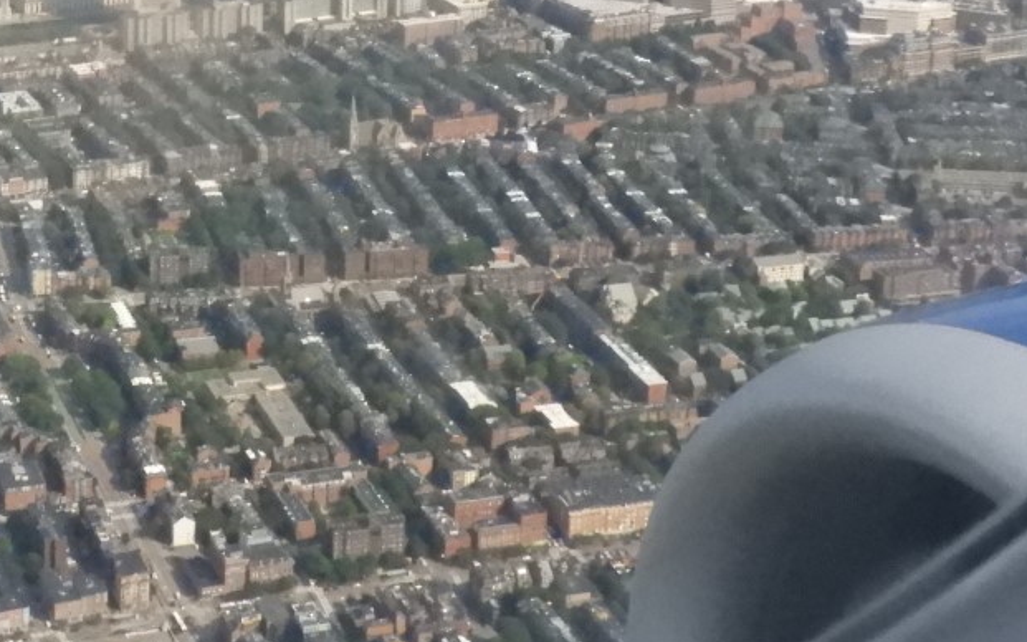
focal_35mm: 86
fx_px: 2407
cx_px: 68
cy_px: -122
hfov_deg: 23.3
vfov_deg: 14.7
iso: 1600
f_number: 6.7
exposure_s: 1/1600
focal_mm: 6.3
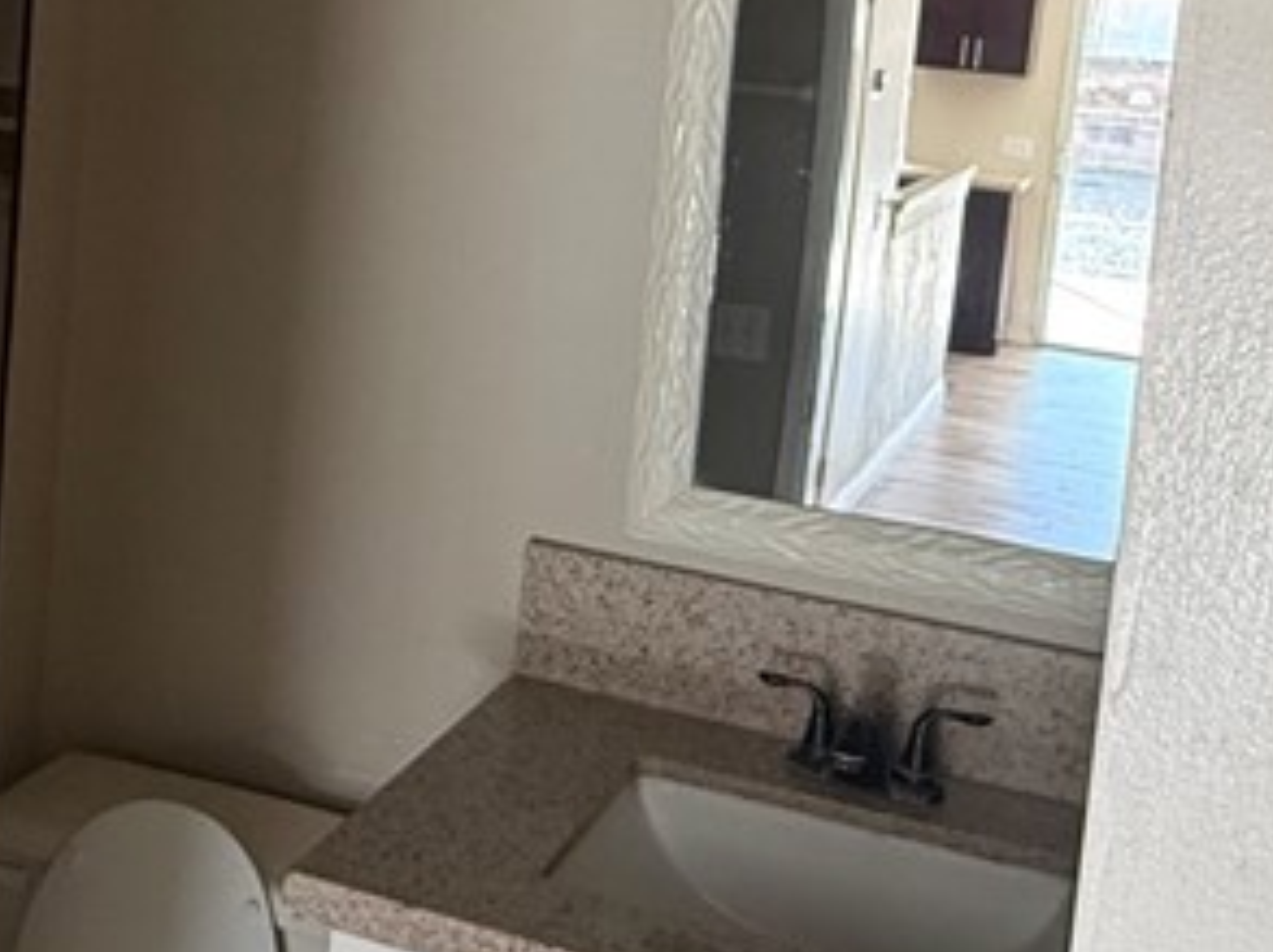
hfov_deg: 38.8
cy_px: 170
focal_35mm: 49
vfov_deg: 28.9
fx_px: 1800
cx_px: 500
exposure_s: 1/99
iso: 320
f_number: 2.2
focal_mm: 2.22
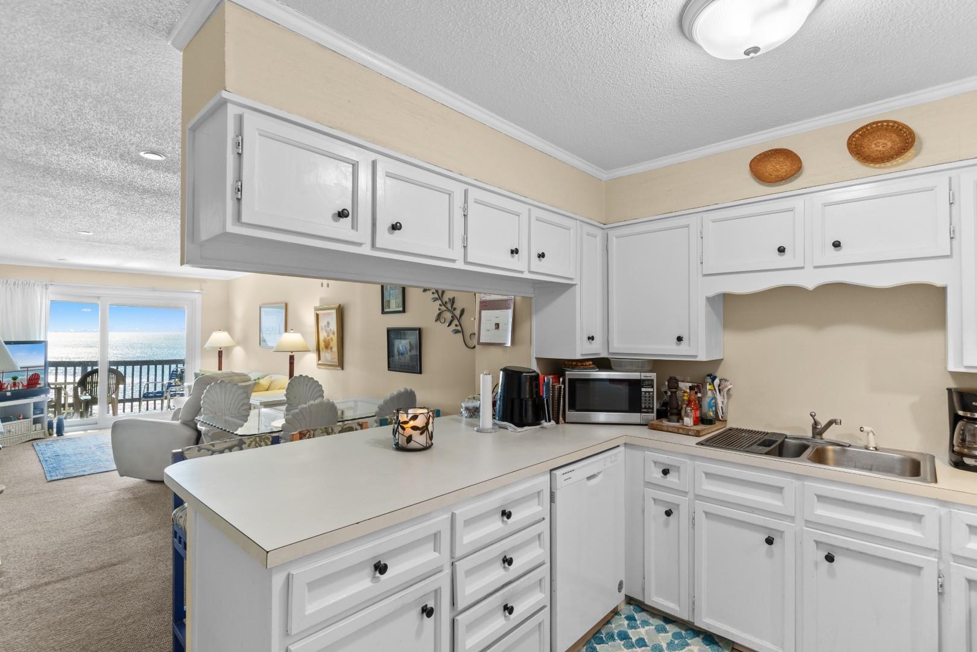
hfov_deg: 96.7
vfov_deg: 73.7
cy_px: 326
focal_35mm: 16
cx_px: 488
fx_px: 434
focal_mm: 11
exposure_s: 1/6
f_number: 4.8
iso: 100
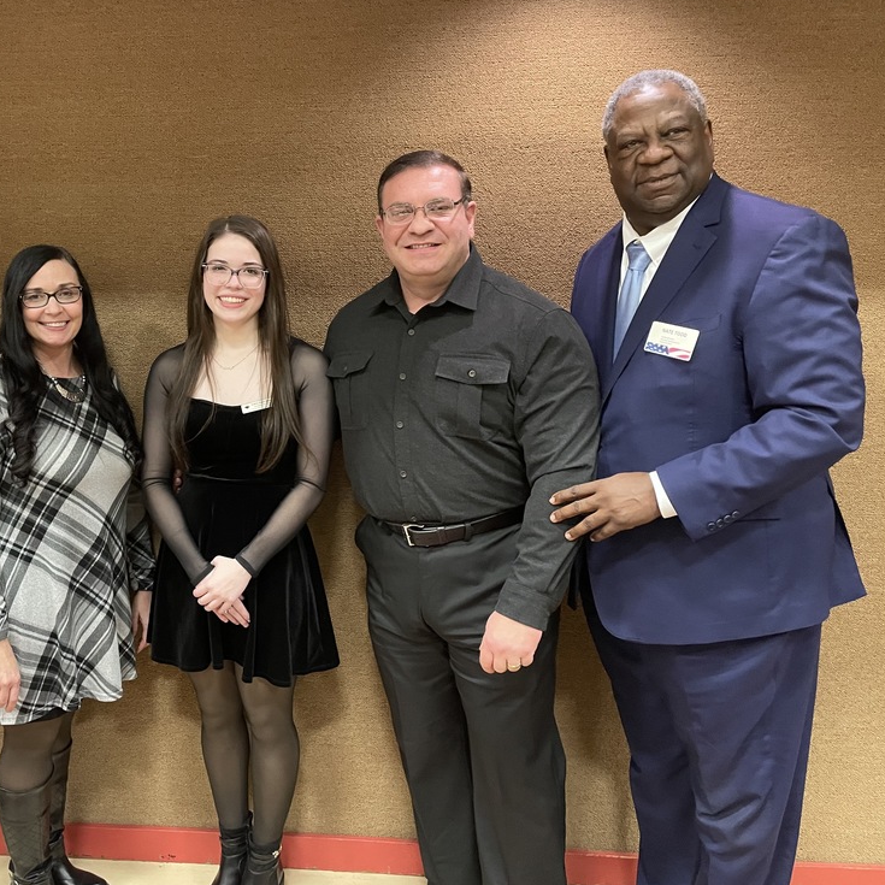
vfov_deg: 51.1
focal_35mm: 32
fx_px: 926
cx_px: 294
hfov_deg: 50.2
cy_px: 432
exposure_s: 1/40
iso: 500
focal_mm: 4.2
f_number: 1.6
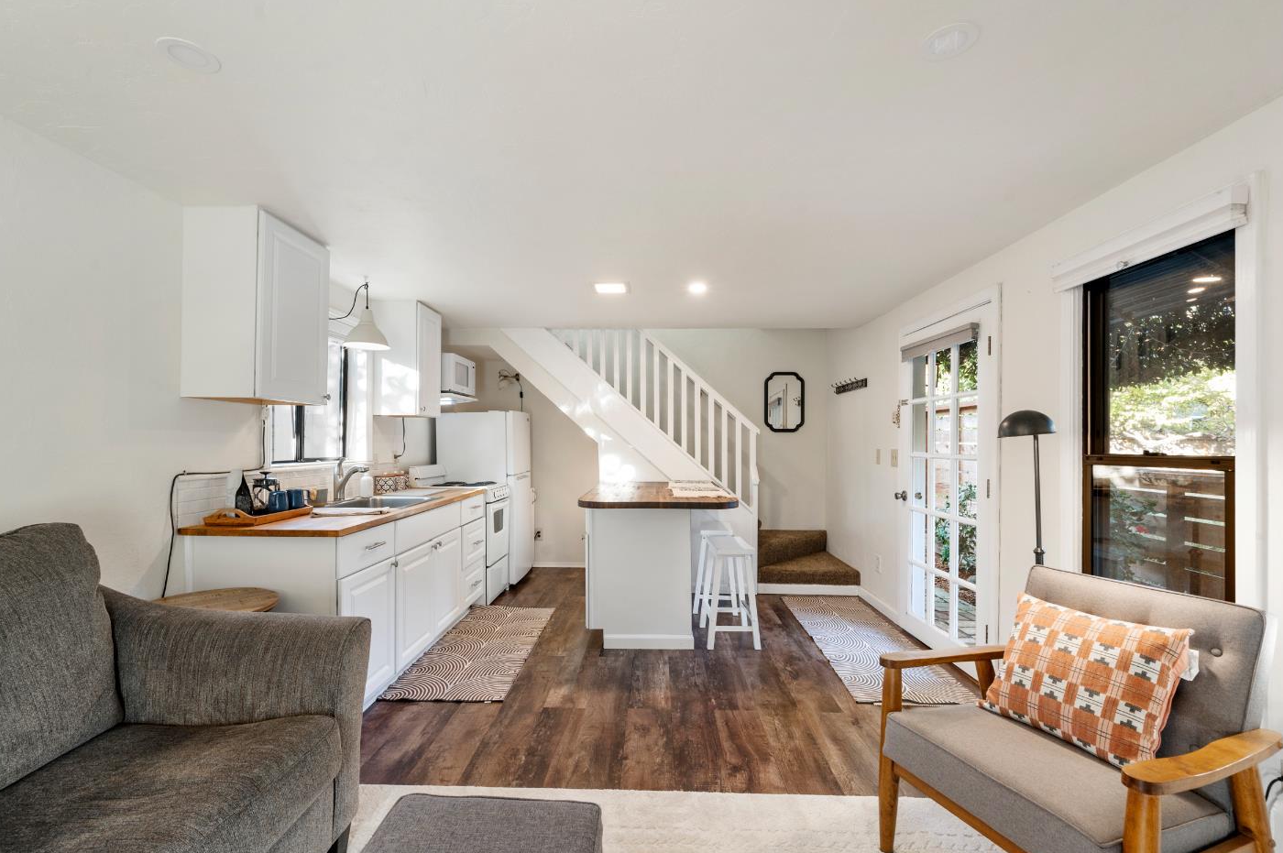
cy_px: 437
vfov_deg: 77.2
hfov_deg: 100.4
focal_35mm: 15
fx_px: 534
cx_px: 634
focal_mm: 14
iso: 250
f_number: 9
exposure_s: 1/6
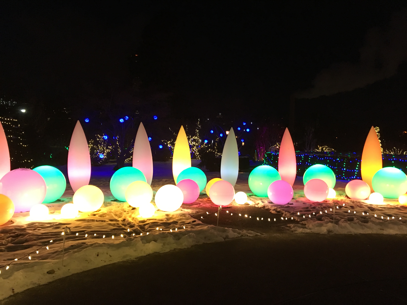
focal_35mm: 29
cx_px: 204
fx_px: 341
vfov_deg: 48.2
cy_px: 152
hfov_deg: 61.7
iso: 160
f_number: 2.2
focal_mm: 4.15
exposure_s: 1/30
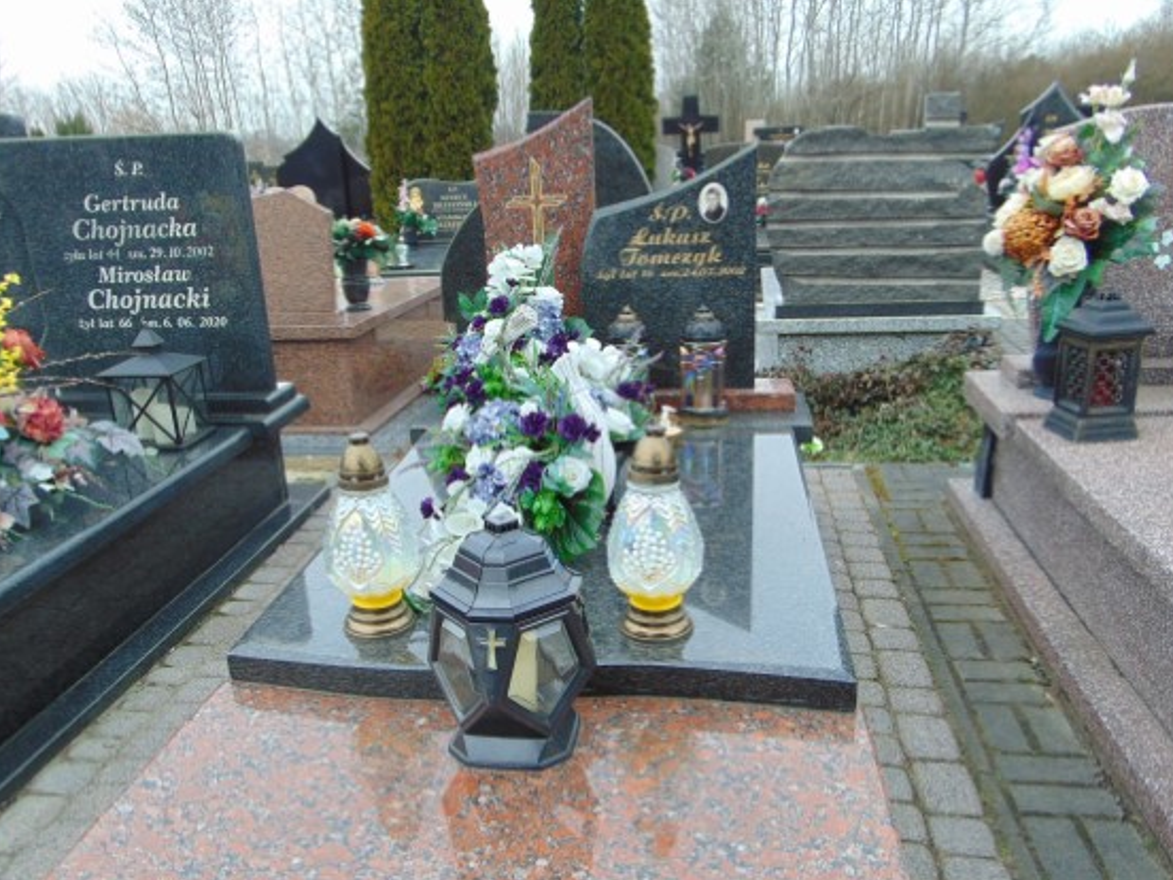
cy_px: 508
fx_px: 983
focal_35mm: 29
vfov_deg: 48.1
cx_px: 559
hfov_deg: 61.6
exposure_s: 1/125
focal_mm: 4.5
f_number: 3
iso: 80
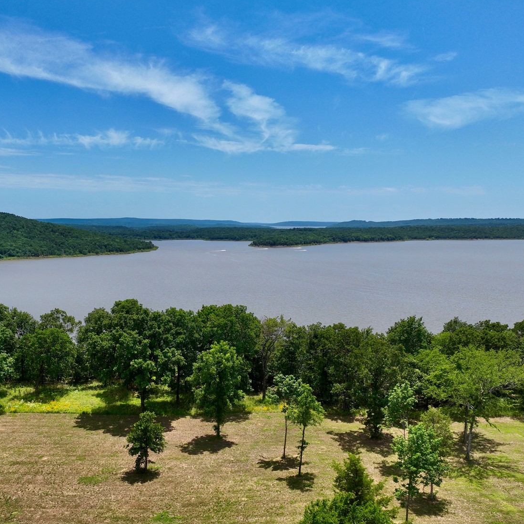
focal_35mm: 37
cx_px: 210
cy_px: 306
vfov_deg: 44.8
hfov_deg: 44.7
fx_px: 634
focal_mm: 12.29
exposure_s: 1/2000
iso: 140
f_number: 2.8
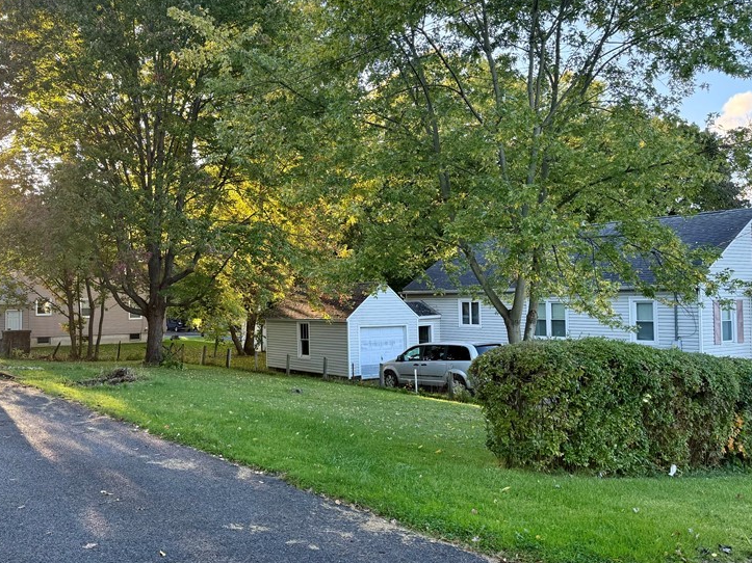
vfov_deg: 41.8
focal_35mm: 34
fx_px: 738
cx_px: 286
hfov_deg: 53.4
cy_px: 269
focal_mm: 6.76
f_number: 1.78
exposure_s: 1/389
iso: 100
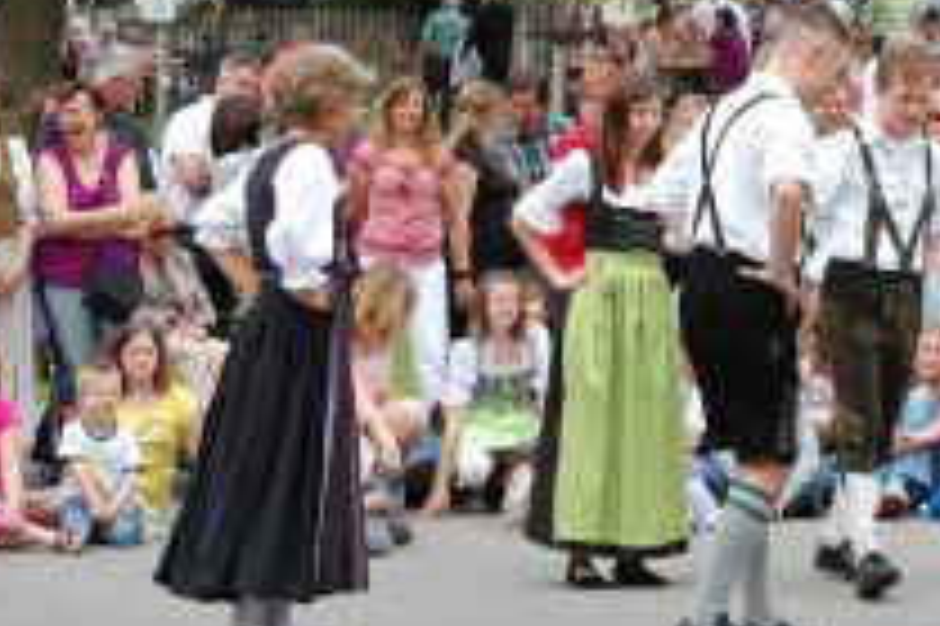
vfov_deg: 8.7
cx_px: 837
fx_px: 4121
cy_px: 315
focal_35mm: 158
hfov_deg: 12.9
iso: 200
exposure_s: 1/200
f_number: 7.1
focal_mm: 55
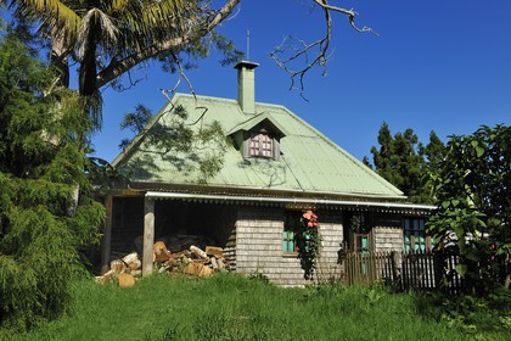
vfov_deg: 30.5
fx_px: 625
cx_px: 256
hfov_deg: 44.5
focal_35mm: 44
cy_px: 170
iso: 200
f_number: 16
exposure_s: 1/160
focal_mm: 44
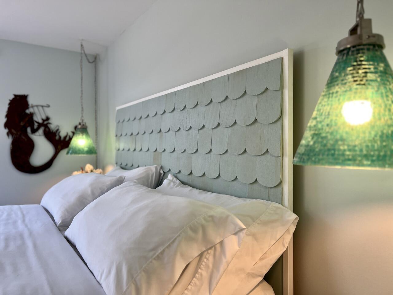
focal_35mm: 26
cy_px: 148
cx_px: 196
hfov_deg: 67.3
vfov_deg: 53.1
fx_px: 295
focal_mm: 5.7
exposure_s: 1/120
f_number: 1.5
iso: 40
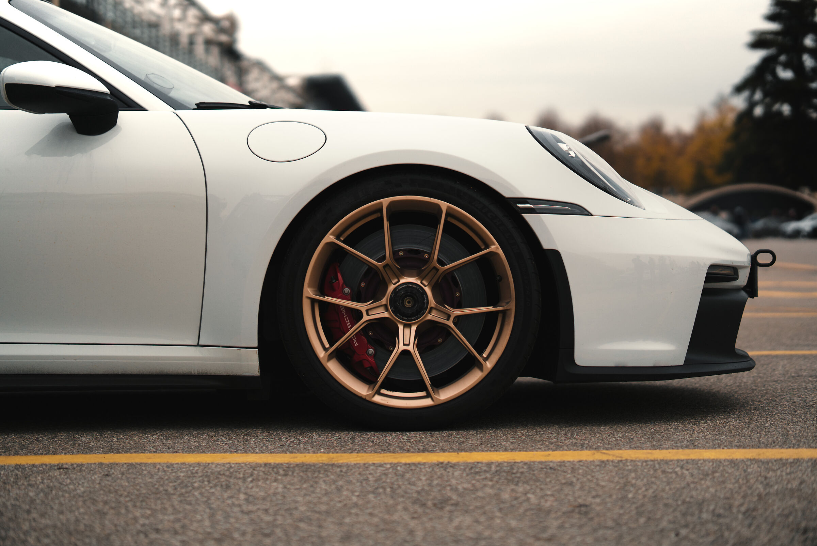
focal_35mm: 84
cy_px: 273
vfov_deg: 16.3
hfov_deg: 24.2
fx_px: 1907
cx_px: 408
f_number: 1.4
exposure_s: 1/4000
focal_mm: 56
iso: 100
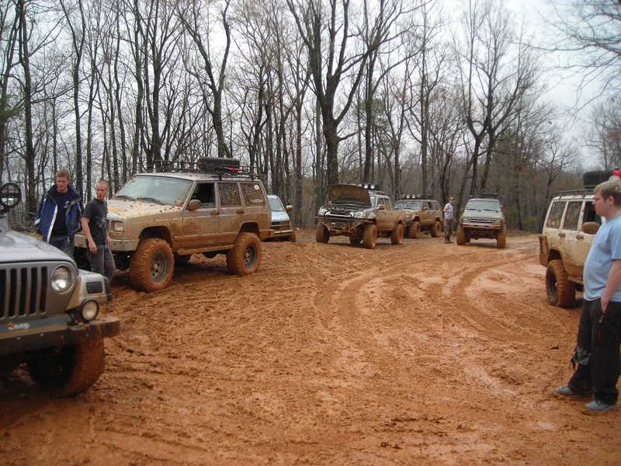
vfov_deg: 37.7
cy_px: 233
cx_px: 310
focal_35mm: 38
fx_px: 682
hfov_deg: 49.0
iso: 50
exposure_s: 1/192
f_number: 3.2
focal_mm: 6.3
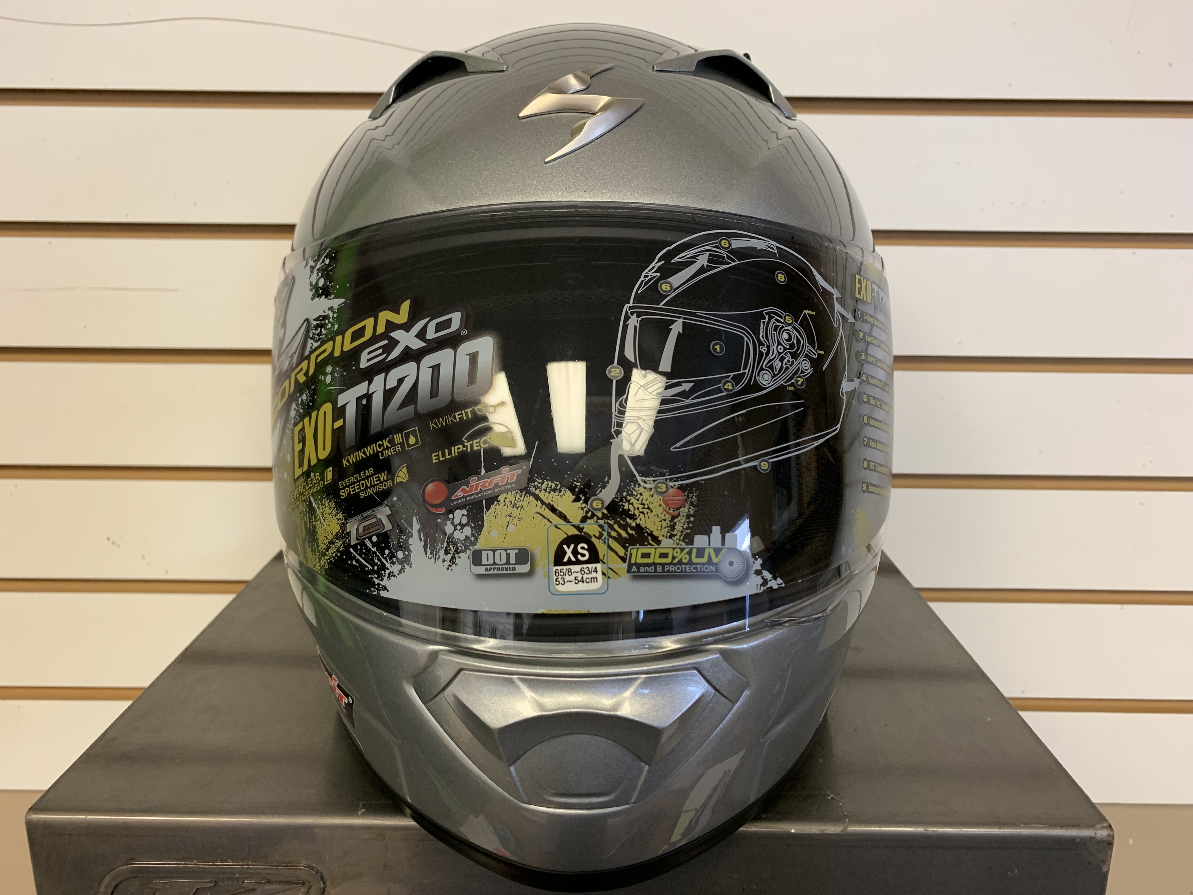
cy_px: 448
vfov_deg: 53.1
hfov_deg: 67.3
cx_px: 596
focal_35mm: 26
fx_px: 896
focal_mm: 4.25
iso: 160
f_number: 1.8
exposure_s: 1/60
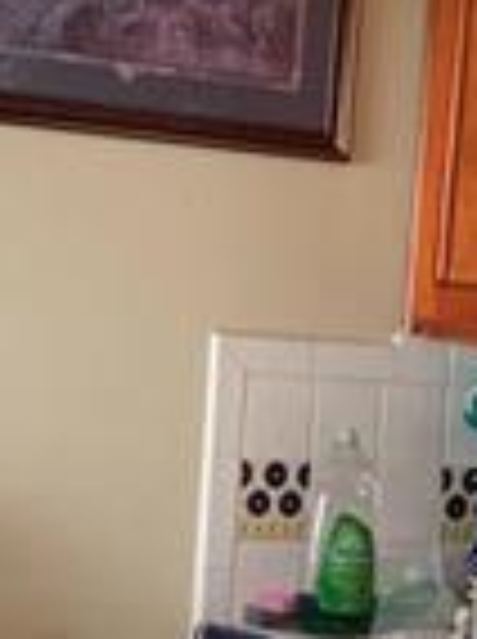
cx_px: 392
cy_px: 747
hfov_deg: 10.5
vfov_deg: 13.7
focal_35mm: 141
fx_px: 2598
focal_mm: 4.25
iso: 100
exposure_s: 1/77
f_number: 1.8
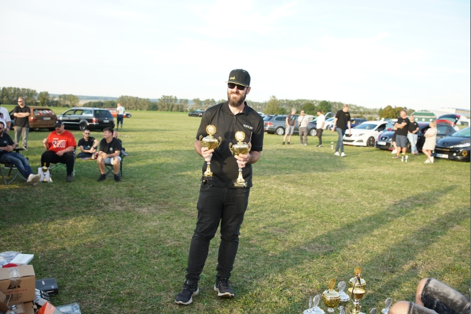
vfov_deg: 43.6
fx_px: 392
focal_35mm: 30
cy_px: 157
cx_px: 236
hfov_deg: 62.0
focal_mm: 30
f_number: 4
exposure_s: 1/200
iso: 200
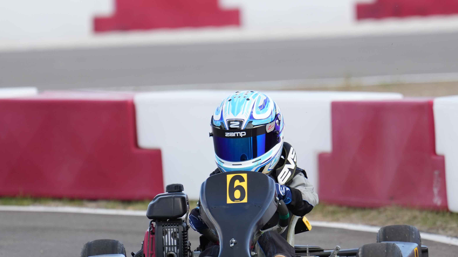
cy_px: 150
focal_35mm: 448
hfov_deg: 4.8
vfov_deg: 2.7
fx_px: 5440
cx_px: 285
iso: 200
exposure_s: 1/1250
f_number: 2.8
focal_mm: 191
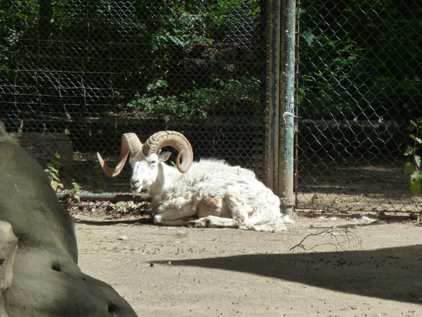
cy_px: 158
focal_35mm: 399
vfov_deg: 3.7
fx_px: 4864
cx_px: 211
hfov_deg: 5.0
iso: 125
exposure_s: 1/250
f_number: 4.9
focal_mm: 49.2
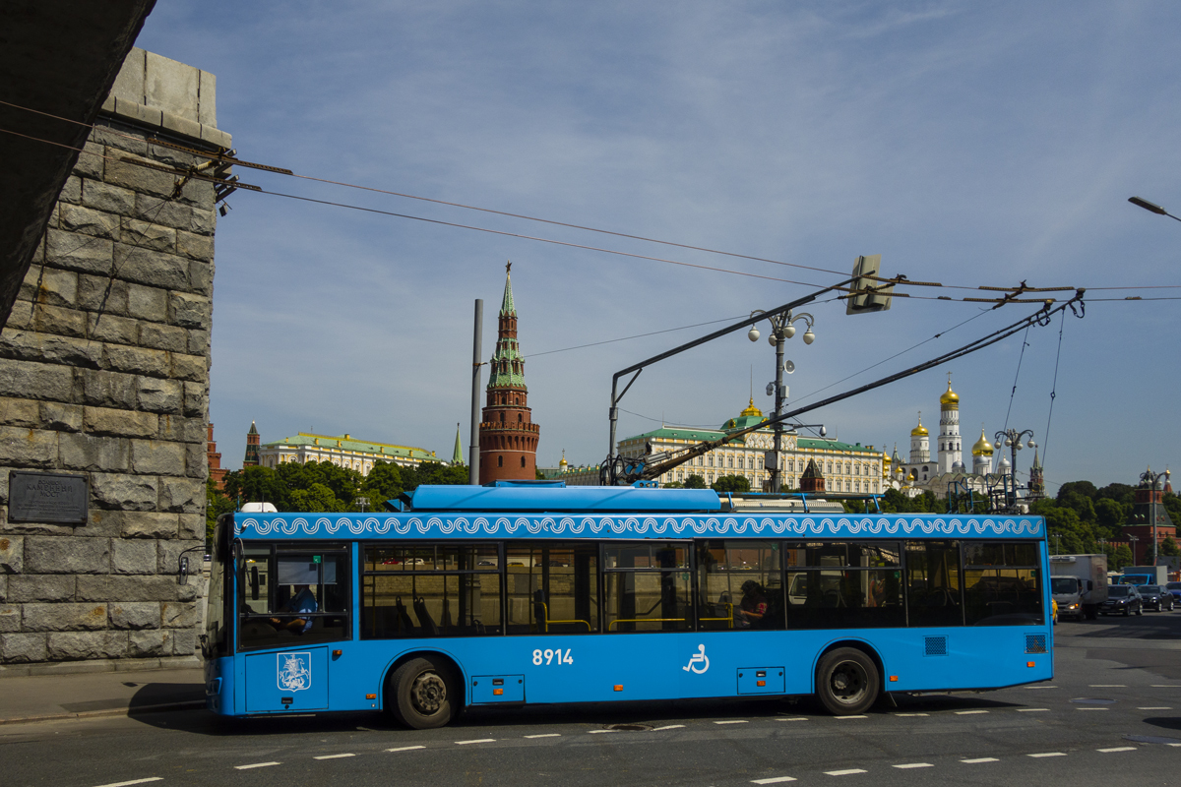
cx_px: 590
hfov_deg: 65.5
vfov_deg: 46.4
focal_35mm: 28
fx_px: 918
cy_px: 394
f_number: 5.6
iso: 125
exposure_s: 1/1000
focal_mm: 10.4
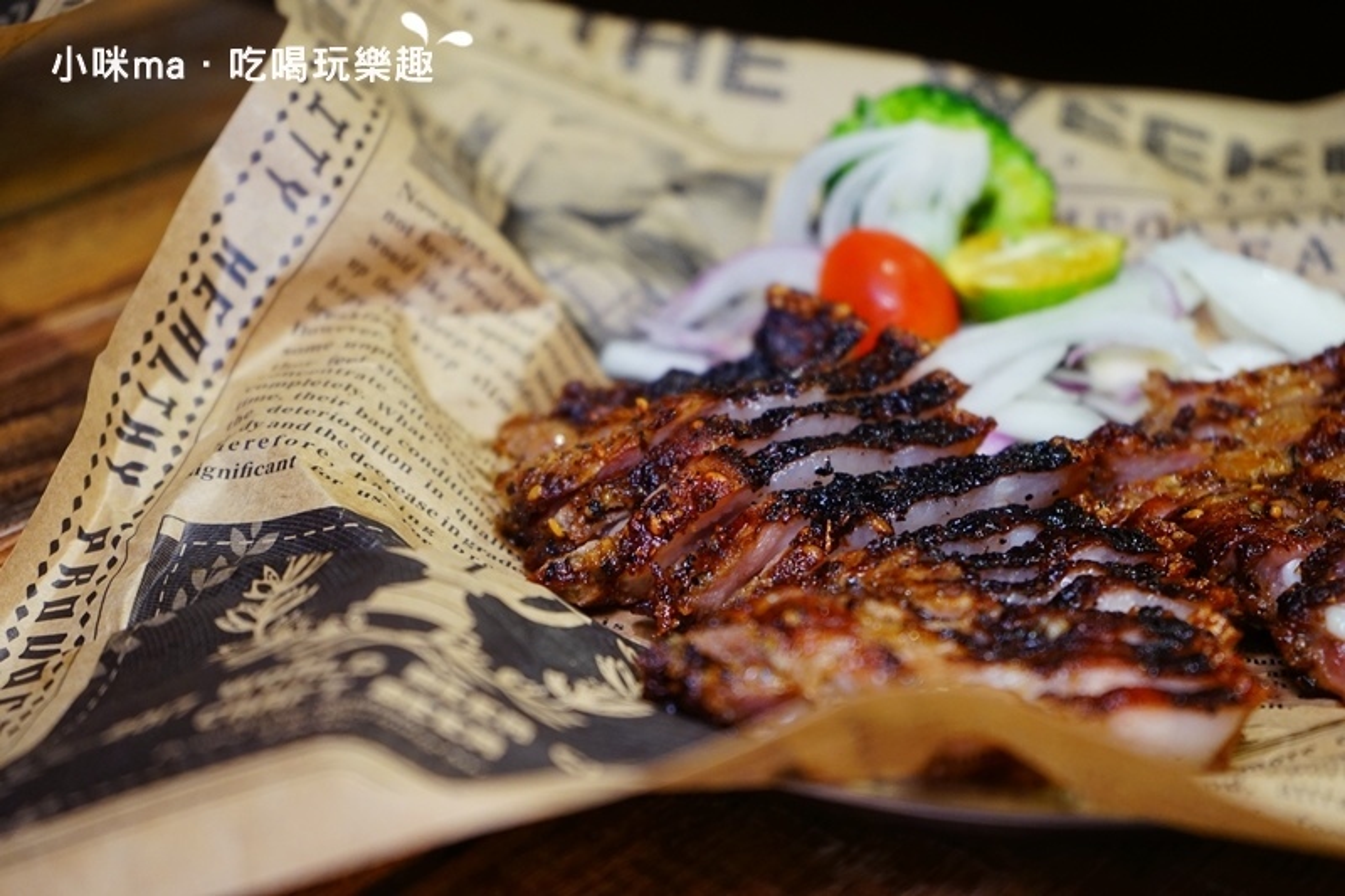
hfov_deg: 32.4
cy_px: 448
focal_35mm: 62
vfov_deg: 21.9
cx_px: 672
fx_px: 2316
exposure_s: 1/80
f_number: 5.6
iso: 1250
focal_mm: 62
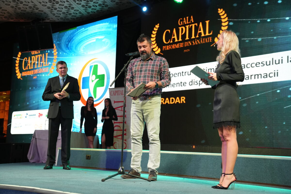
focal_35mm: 50
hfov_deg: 39.6
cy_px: 97
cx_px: 146
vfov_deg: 27.0
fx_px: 404
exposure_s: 1/160
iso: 3200
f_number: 3.5
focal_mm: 50
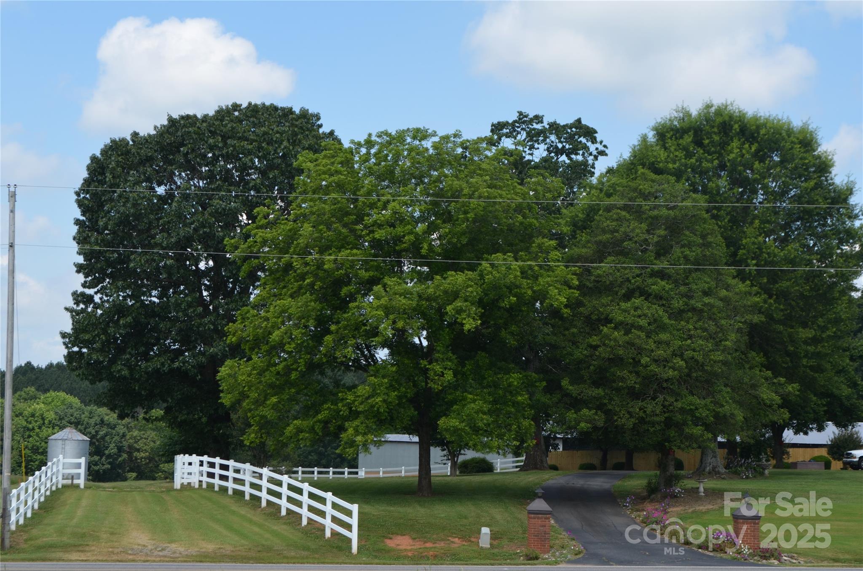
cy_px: 286
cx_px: 432
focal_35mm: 66
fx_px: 1579
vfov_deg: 20.5
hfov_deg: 30.6
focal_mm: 44
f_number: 8
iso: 140
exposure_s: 1/250
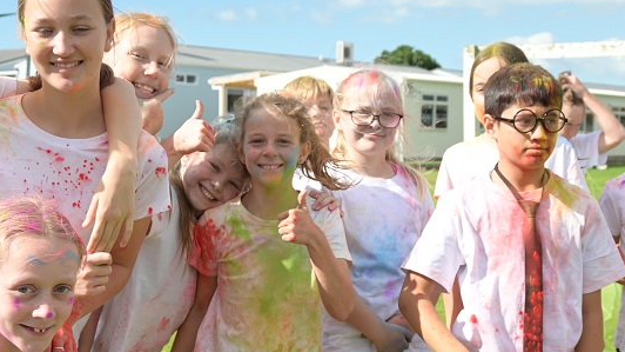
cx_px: 293
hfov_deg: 31.4
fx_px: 1110
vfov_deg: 17.9
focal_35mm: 67
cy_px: 245
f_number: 4.5
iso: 200
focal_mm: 28
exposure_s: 1/1000
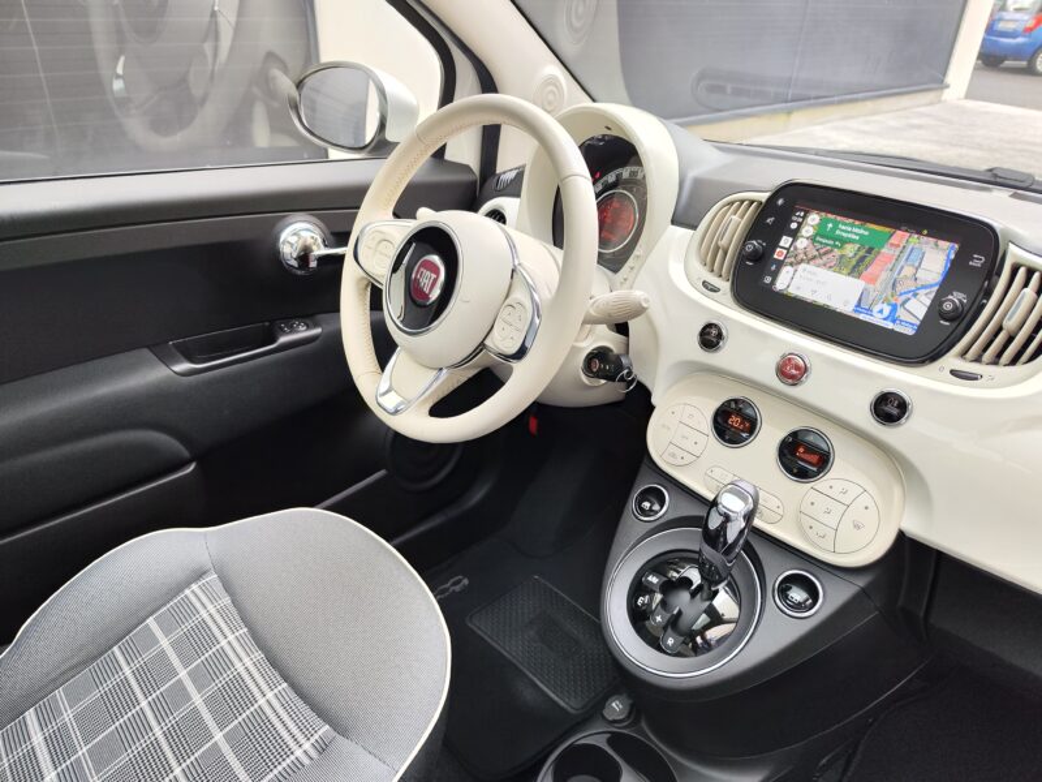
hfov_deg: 73.9
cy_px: 391
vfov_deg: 58.9
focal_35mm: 23
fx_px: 692
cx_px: 521
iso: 144
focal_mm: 7.01
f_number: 1.69
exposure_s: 1/100
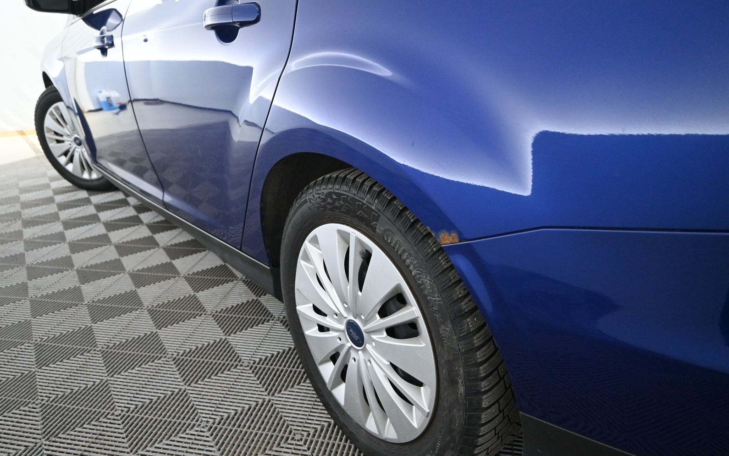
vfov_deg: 45.6
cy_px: 240
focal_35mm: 27
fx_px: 542
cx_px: 361
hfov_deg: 67.9
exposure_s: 1/80
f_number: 3.5
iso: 3200
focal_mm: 17.5
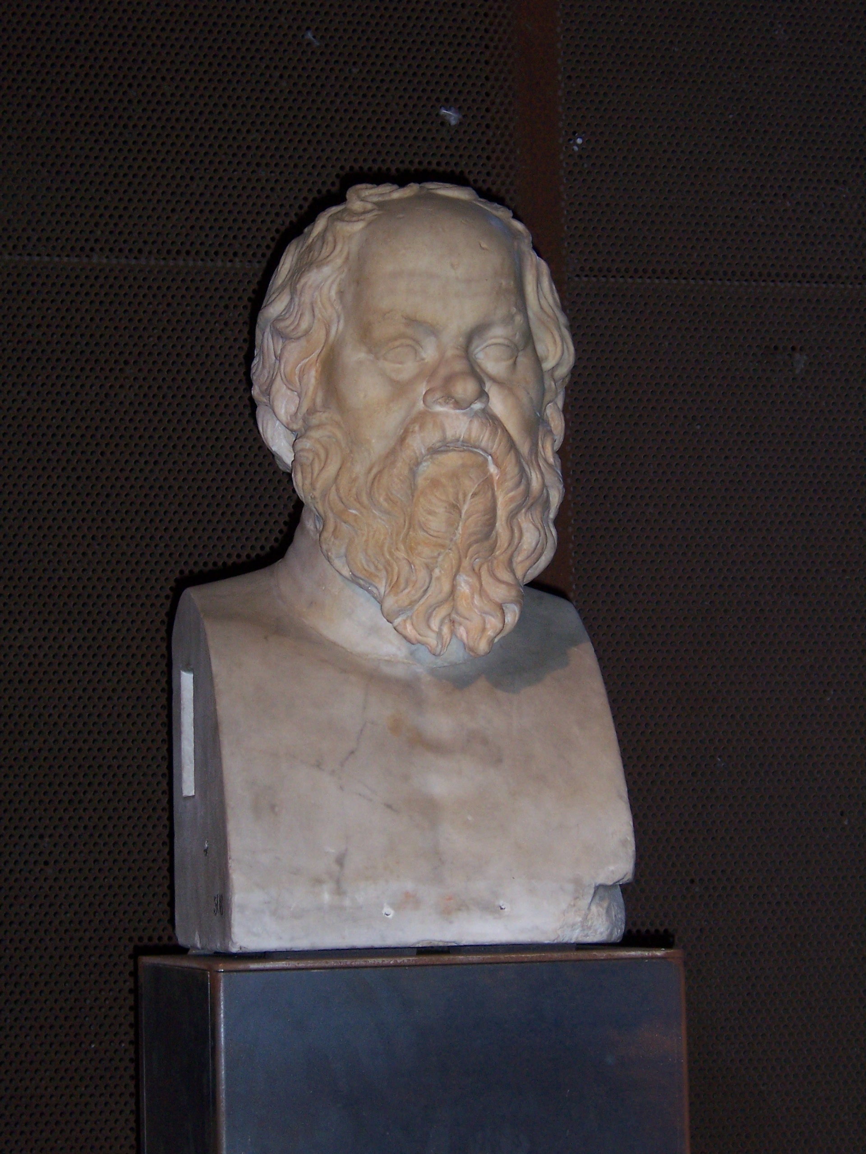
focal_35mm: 100
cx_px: 433
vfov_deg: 19.6
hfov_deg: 14.8
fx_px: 3336
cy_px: 577
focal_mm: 16.6
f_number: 4.9
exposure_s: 1/90
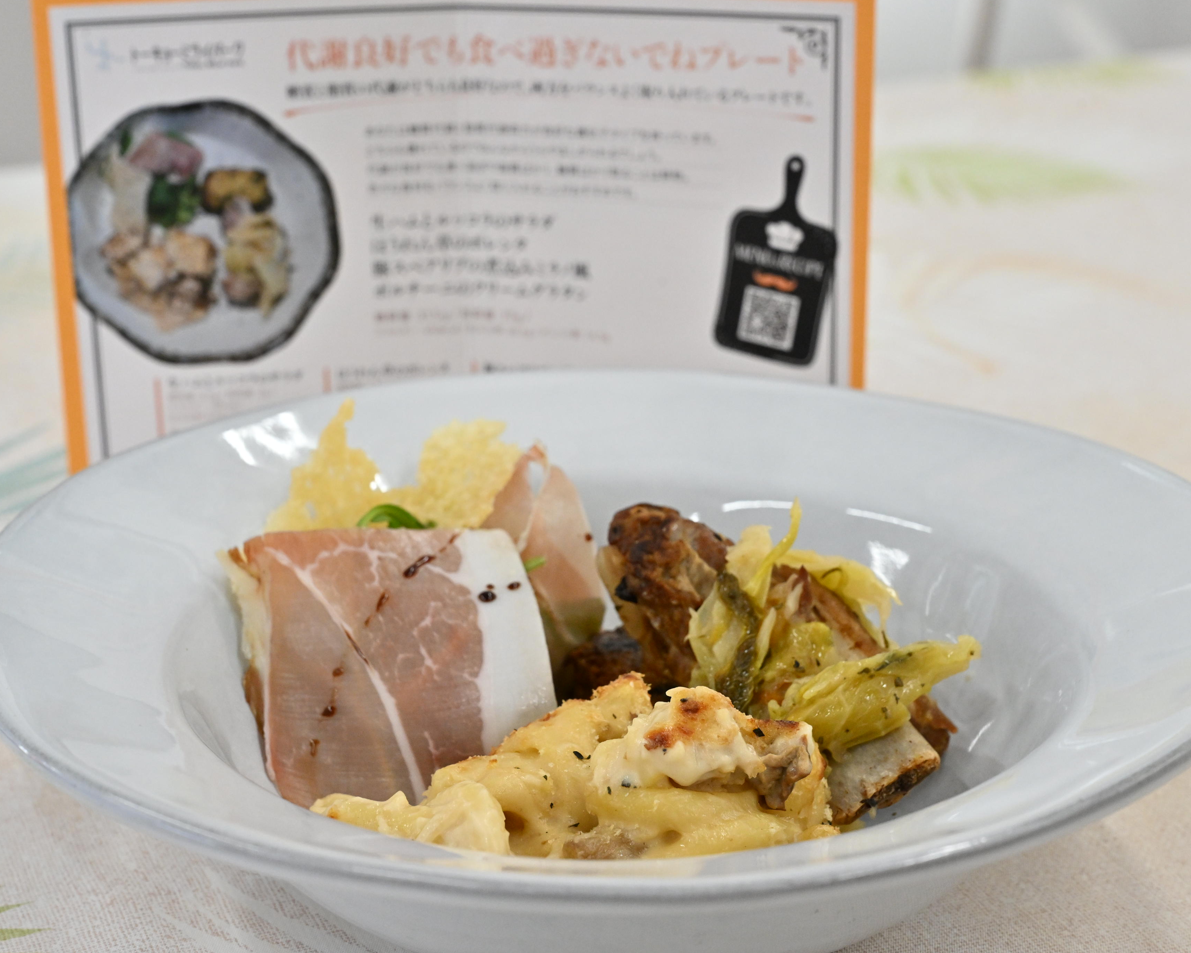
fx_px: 2785
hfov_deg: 24.1
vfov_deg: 19.4
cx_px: 629
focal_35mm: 79
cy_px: 476
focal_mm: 70
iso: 2000
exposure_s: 1/160
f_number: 10
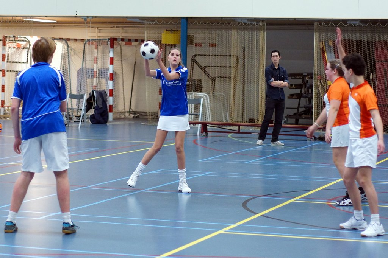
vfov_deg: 18.2
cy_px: 129
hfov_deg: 27.0
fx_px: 808
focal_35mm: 75
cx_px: 194
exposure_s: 1/200
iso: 1000
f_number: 2
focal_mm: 50
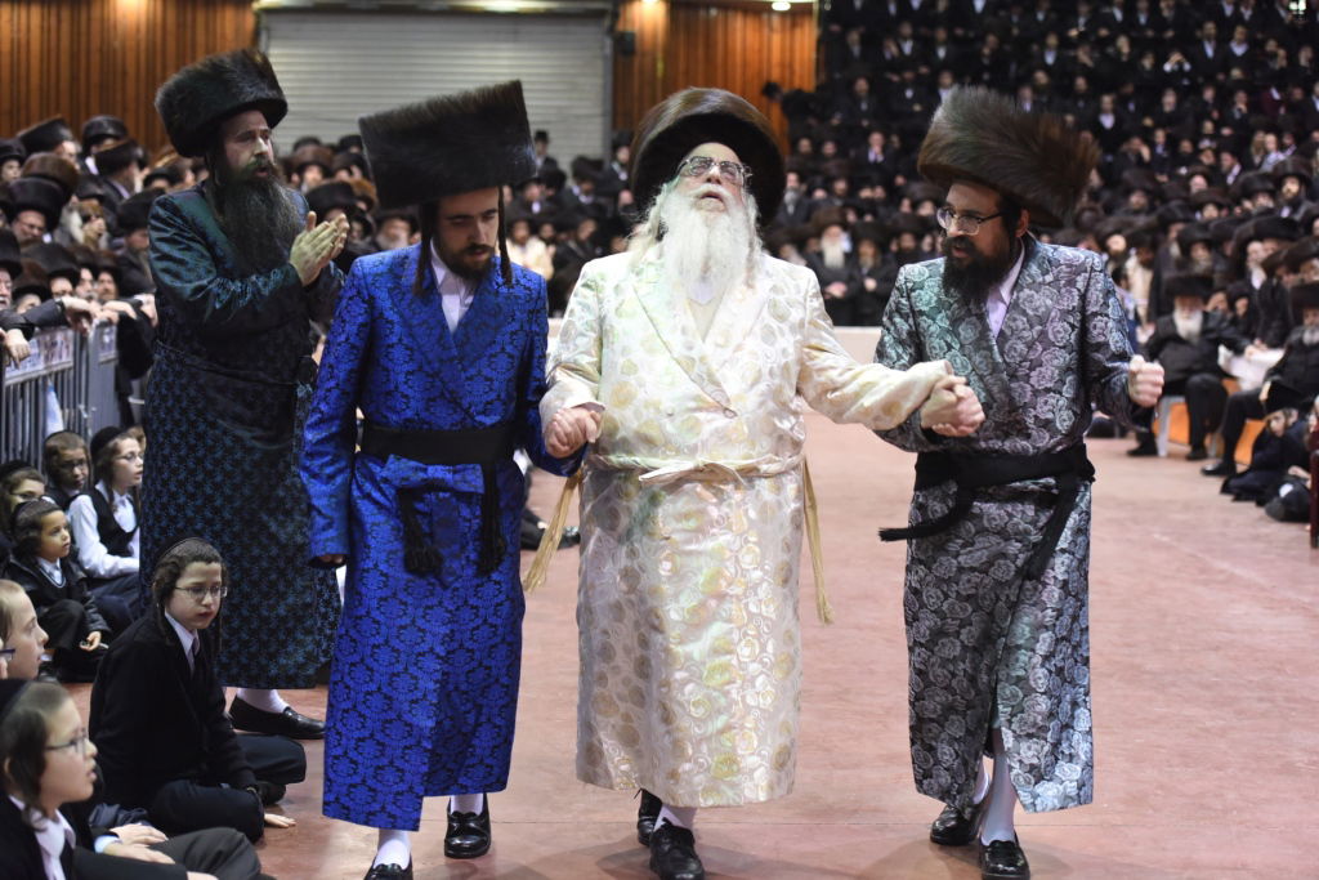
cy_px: 440
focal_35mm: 70
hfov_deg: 28.8
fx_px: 2565
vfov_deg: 19.5
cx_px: 660
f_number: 3.2
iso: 2500
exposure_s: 1/125
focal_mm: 70
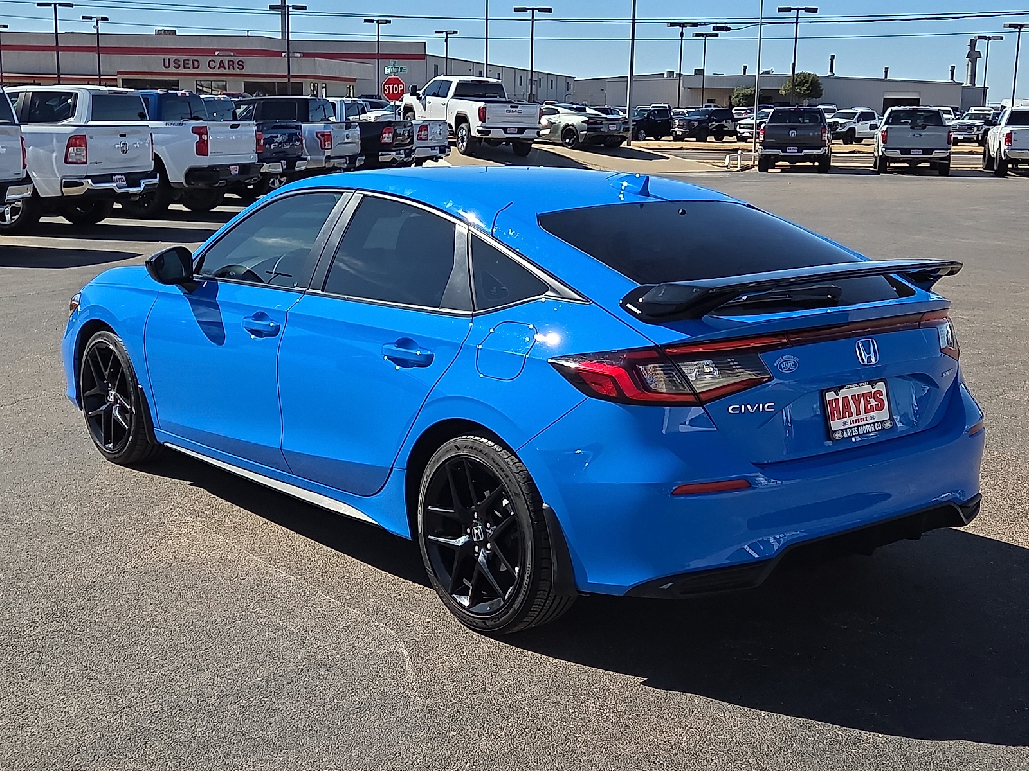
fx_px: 1397
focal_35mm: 47
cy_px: 386
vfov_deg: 30.9
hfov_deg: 40.4
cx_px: 514
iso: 25
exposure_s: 1/1667
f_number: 1.8
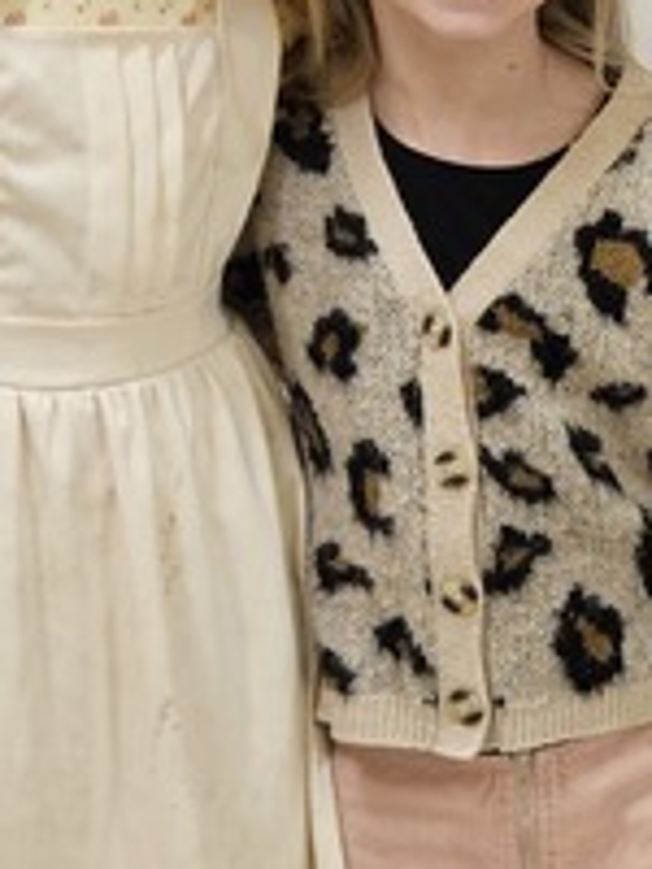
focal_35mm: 118
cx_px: 1208
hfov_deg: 11.6
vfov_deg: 16.7
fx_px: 2963
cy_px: 495
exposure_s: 1/120
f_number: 1.8
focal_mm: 5.4
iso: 200
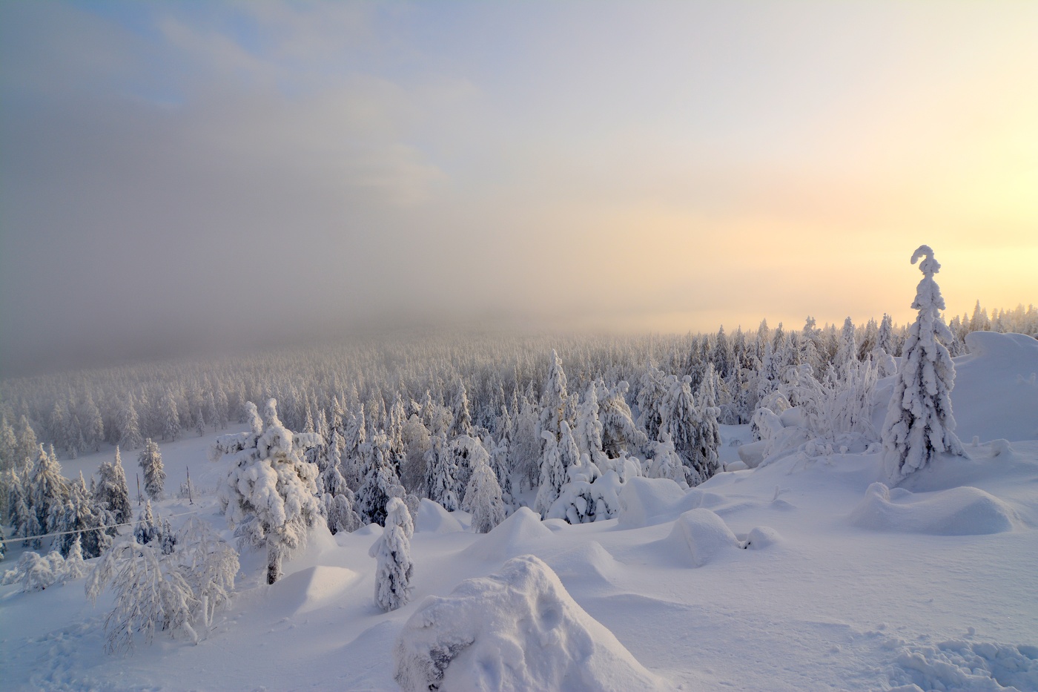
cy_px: 346
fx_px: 562
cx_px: 519
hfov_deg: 85.4
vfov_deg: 63.2
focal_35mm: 20
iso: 100
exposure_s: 1/400
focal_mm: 13
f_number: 6.3
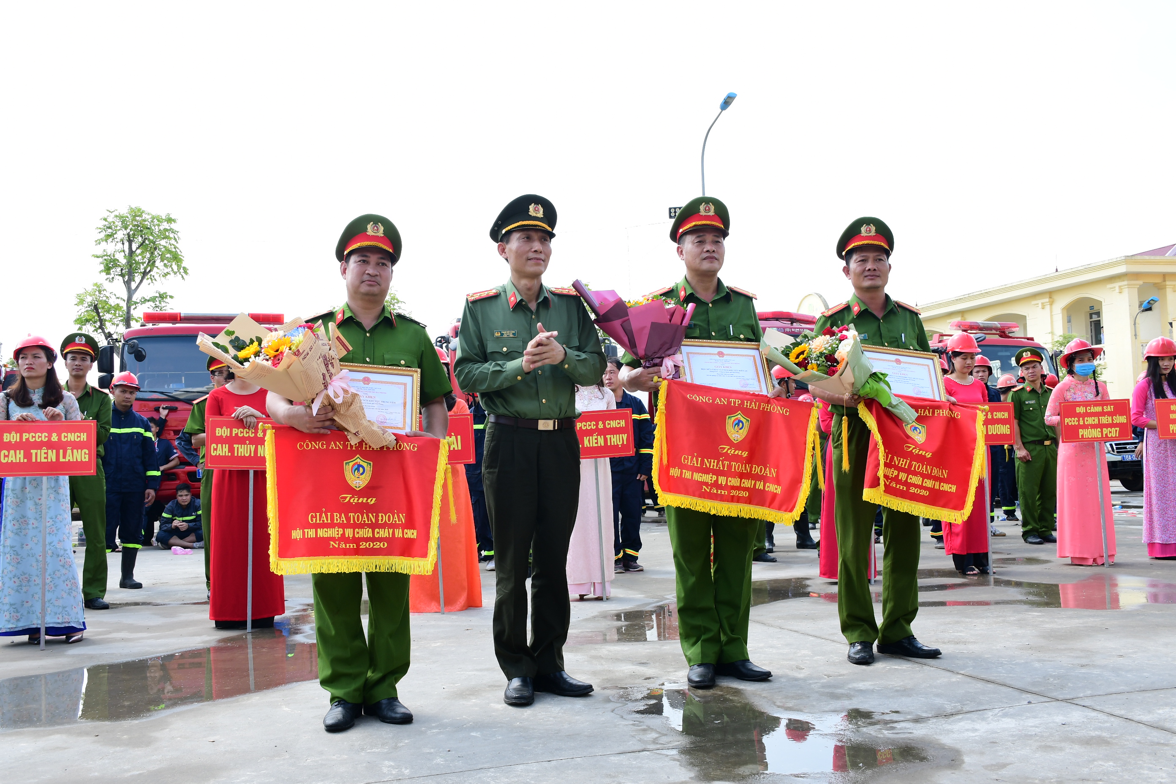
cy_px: 392
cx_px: 588
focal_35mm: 34
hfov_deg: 55.1
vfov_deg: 38.4
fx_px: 1127
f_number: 7.1
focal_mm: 23
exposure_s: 1/200
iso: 200
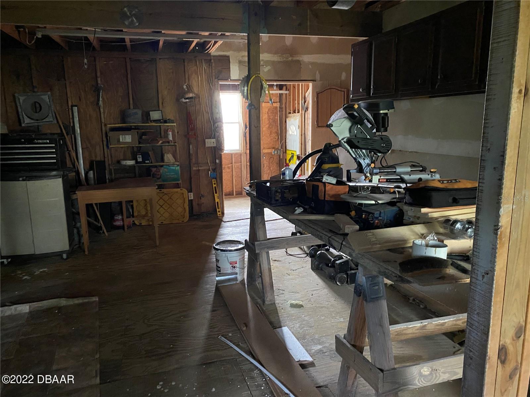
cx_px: 265
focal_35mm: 26
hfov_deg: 67.3
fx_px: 398
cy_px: 198
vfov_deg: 53.1
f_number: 1.8
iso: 800
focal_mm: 4.25
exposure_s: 1/30
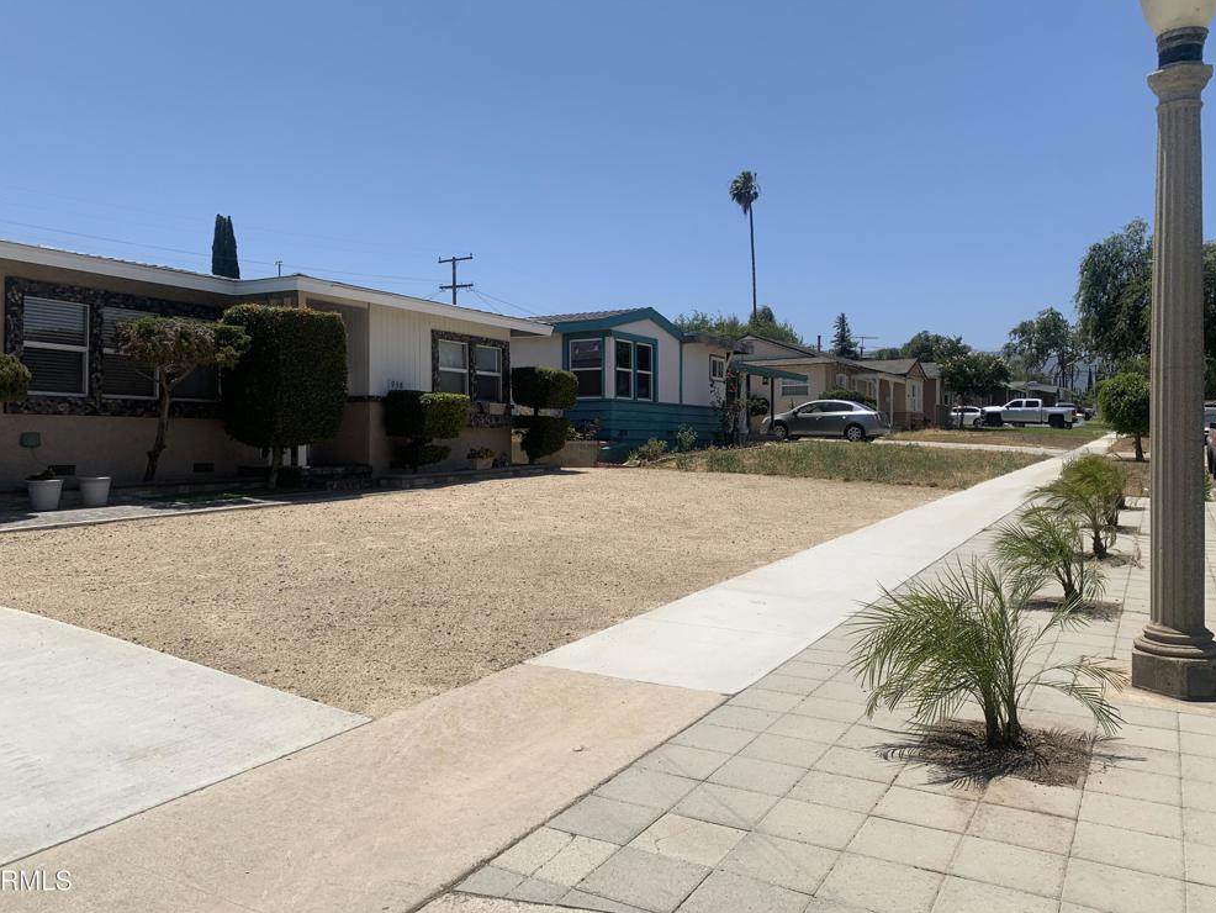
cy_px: 450
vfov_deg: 51.4
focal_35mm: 27
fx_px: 949
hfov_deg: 65.3
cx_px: 609
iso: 25
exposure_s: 1/4098
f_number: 1.8
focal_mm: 4.25
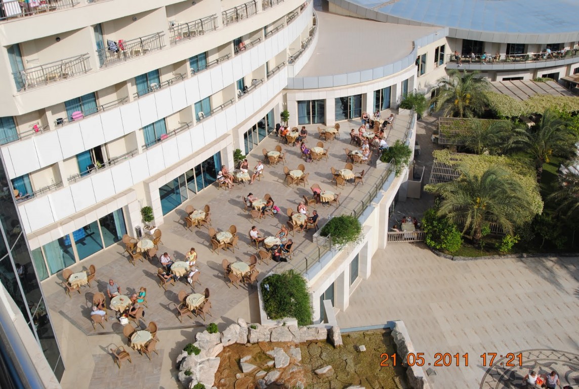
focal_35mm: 36
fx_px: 580
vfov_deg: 37.0
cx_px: 290
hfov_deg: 53.0
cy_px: 194
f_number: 8
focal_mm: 24
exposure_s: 1/250
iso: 100
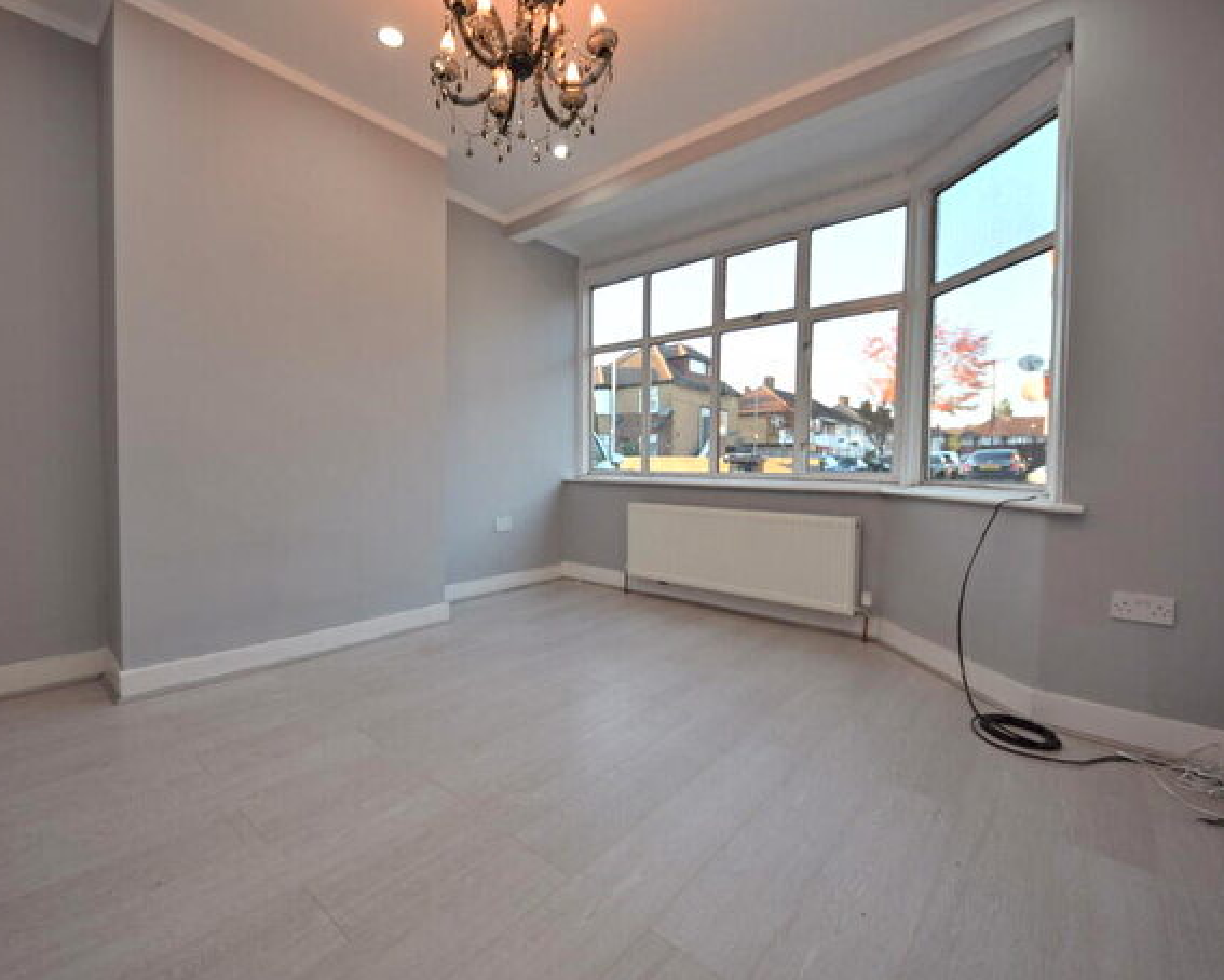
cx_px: 557
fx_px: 818
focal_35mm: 23
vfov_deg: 61.8
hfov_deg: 73.4
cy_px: 485
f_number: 5.6
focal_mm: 13
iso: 200
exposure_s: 1/125
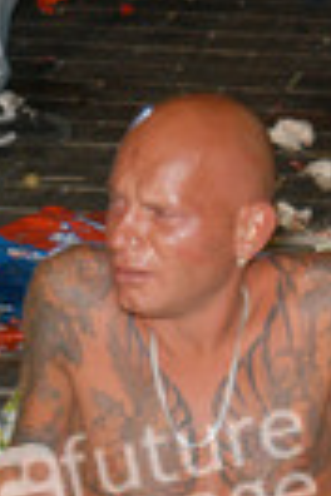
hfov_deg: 5.8
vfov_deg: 8.6
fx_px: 3255
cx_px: 233
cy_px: 688
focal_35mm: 236
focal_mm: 52
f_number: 4.8
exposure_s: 1/60
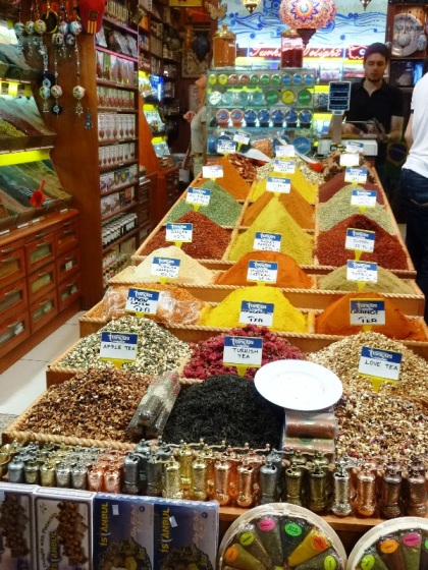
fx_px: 577
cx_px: 214
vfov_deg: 52.6
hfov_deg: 40.7
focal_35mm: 35
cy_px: 285
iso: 250
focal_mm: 6.3
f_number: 3.8
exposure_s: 1/30
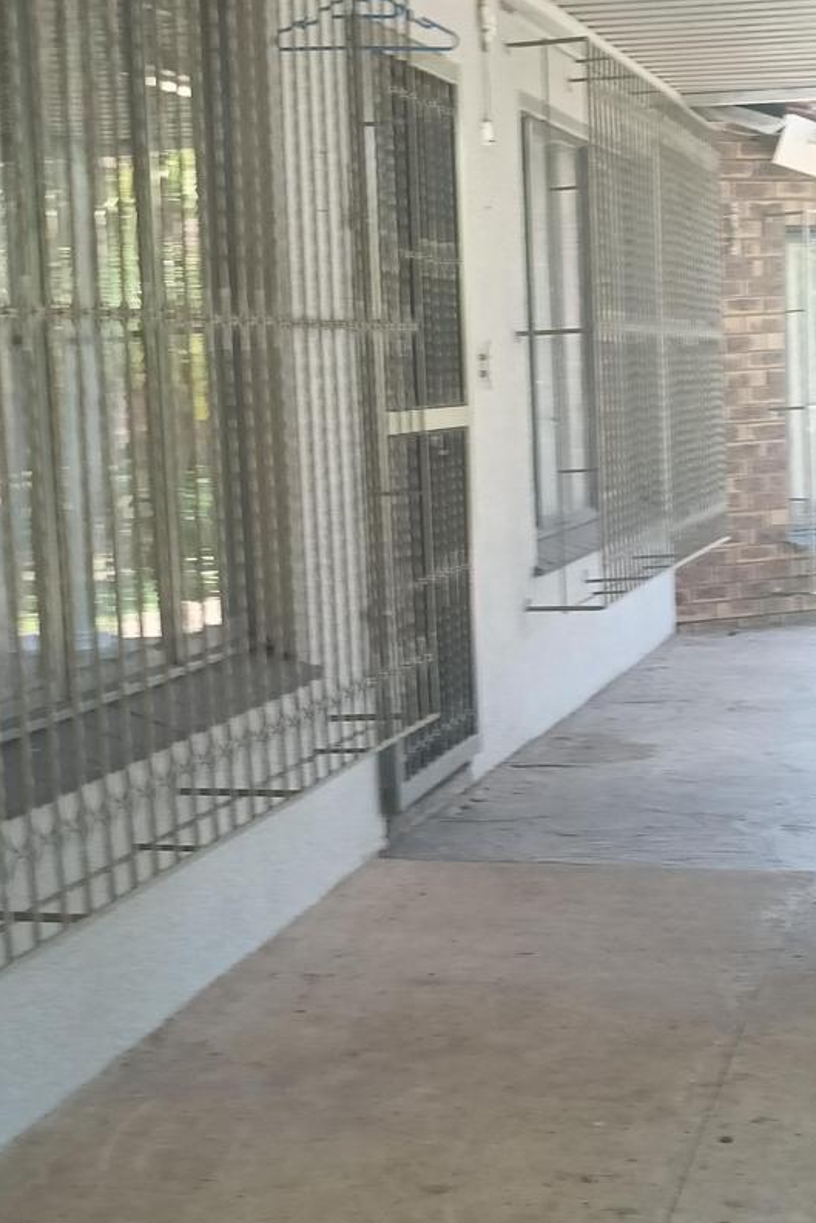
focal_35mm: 64
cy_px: 615
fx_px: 2175
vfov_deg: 31.4
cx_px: 433
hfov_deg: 21.2
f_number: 1.7
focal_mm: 4.7
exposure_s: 1/50
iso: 250
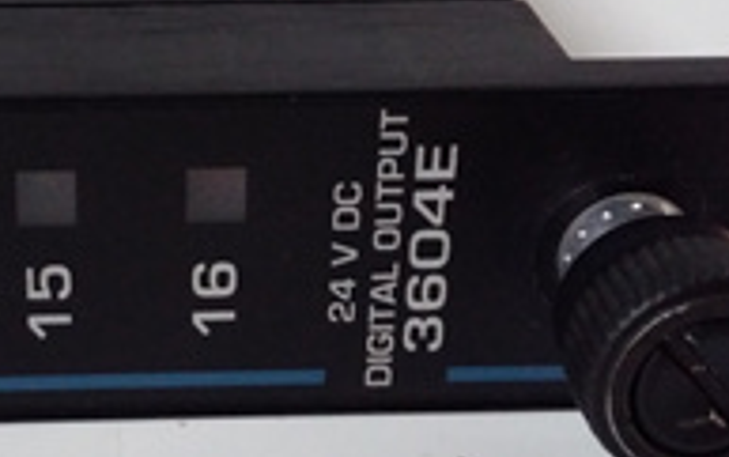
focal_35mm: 74
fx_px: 1471
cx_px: 159
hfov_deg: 27.3
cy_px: 134
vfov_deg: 17.6
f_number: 2
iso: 617
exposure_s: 1/33
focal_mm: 3.79
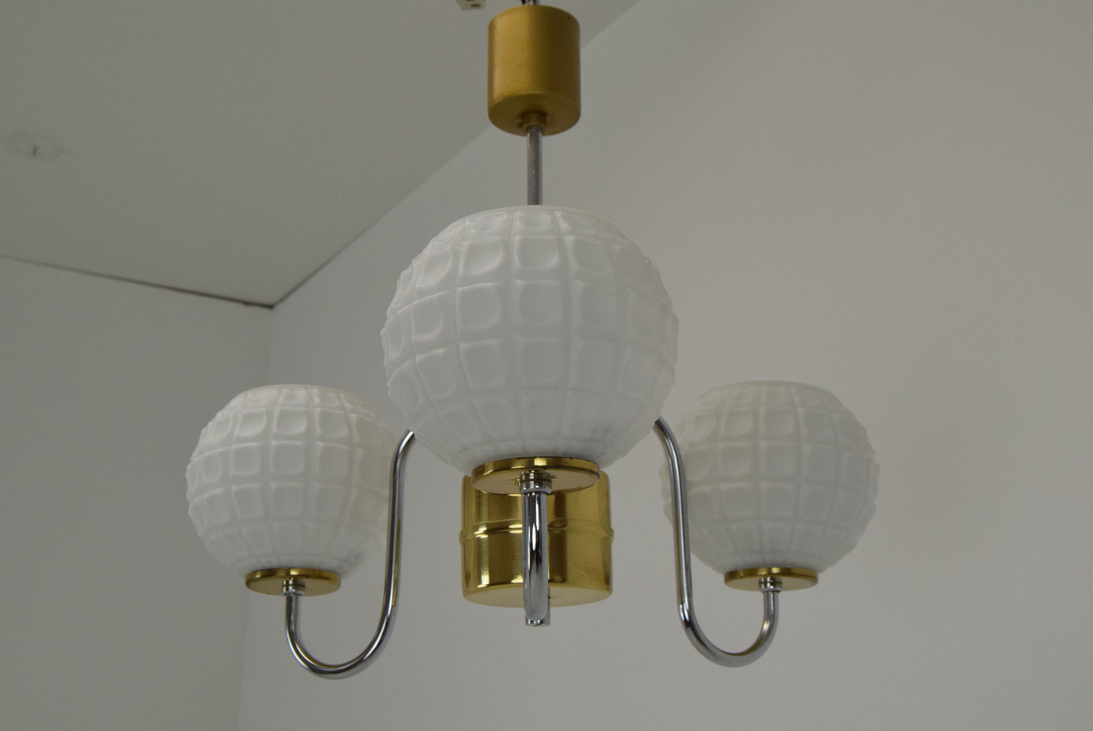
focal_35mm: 48
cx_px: 546
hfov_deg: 41.1
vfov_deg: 28.1
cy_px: 366
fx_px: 1458
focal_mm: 32
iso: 1600
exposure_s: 1/500
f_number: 11
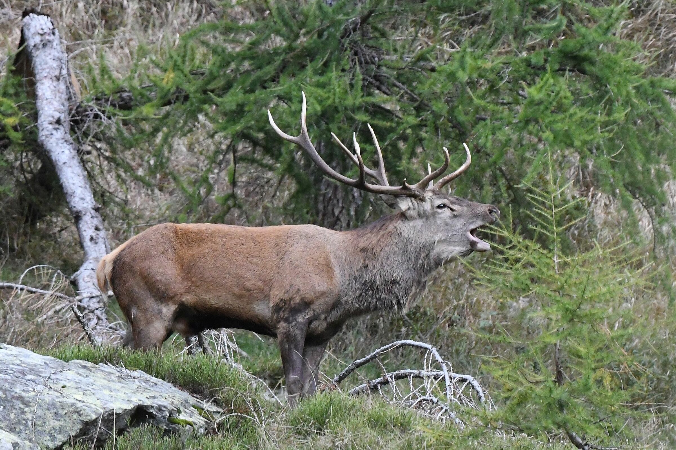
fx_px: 14077
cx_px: 338
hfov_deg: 2.8
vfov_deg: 1.8
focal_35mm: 750
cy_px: 225
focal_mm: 500
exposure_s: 1/800
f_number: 7.1
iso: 3200
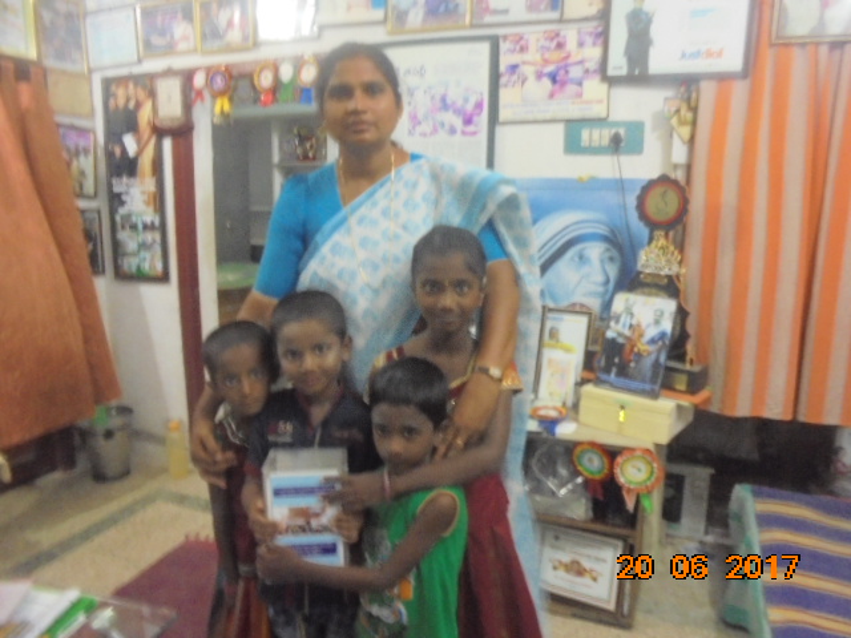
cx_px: 426
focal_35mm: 26
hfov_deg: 67.3
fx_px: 639
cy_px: 319
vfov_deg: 53.1
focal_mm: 4.6
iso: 500
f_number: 3.5
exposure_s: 1/4
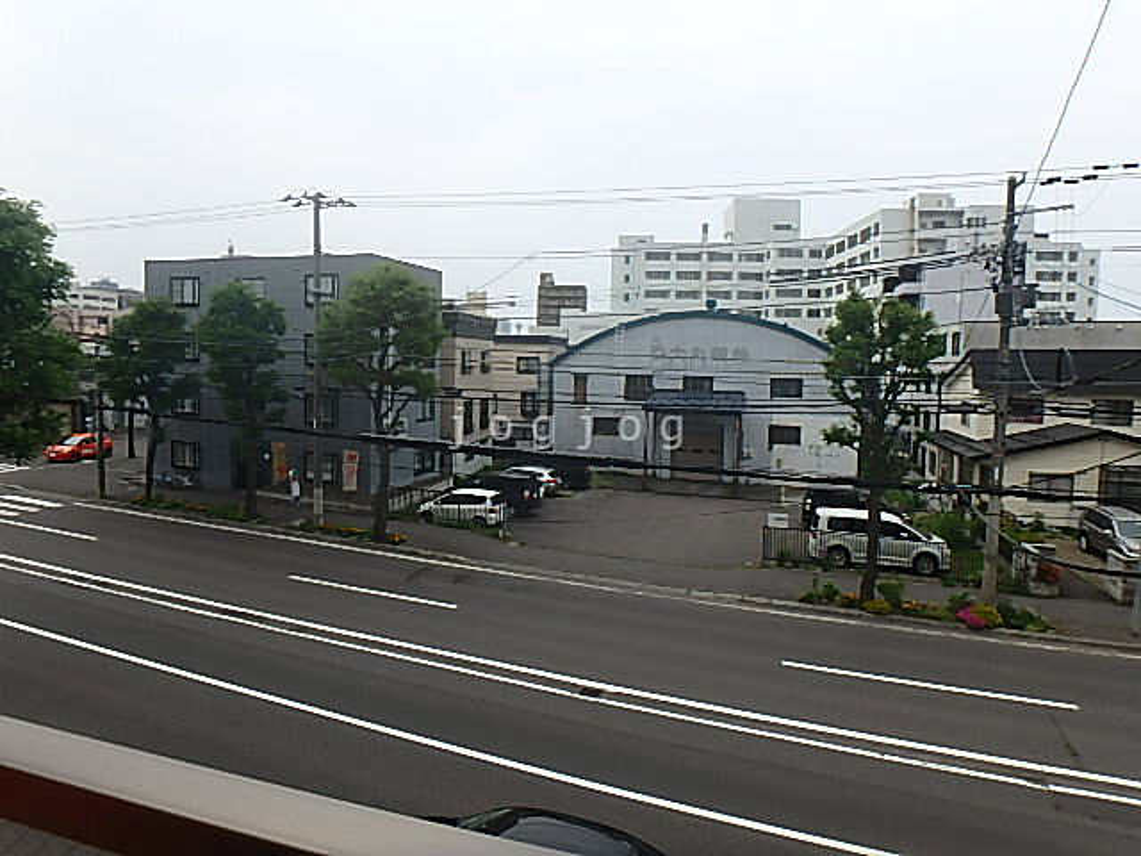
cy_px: 428
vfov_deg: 63.4
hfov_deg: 79.0
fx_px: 692
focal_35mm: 21
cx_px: 570
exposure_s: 1/400
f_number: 6
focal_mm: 3.7
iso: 125
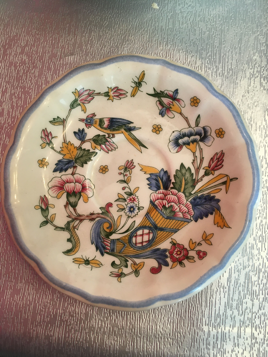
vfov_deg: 61.7
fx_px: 299
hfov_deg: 48.2
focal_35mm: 29
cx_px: 134
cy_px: 178
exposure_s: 1/33
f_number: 2.2
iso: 125
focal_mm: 4.15
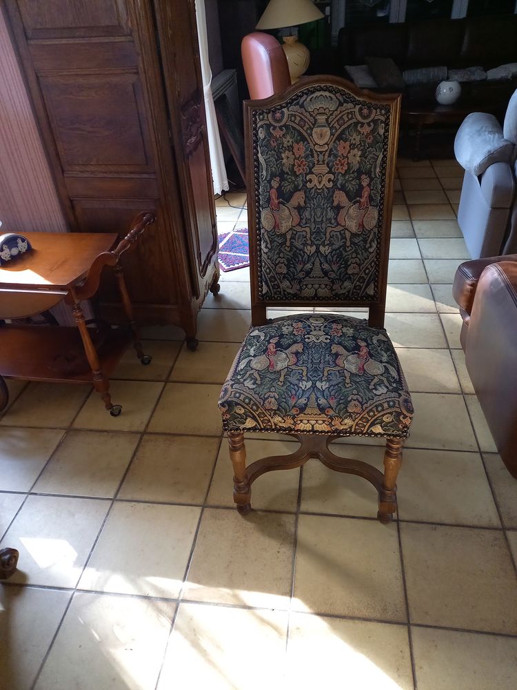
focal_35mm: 25
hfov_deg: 54.9
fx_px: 498
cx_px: 258
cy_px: 345
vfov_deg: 69.4
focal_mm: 4.65
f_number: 1.8
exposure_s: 1/33
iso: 320
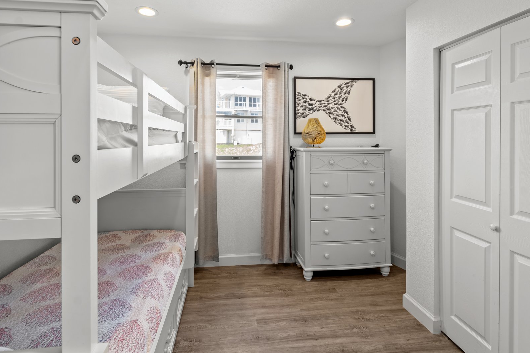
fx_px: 265
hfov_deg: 89.9
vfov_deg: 66.9
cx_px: 252
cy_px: 147
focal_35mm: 18
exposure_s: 1/1.25
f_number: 8
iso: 100
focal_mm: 14
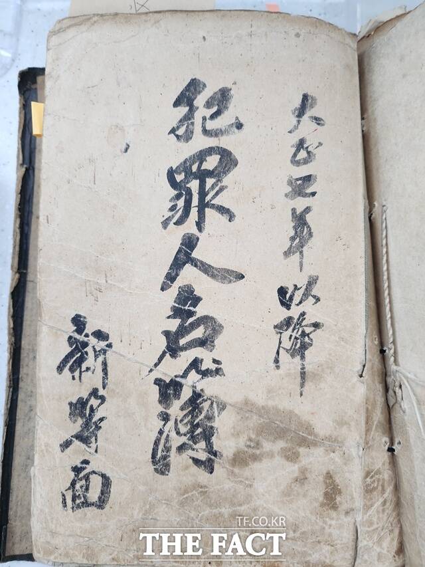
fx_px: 393
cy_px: 284
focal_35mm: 24
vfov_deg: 71.6
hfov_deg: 56.8
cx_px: 212
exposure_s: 1/120
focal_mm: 5
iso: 200
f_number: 1.8
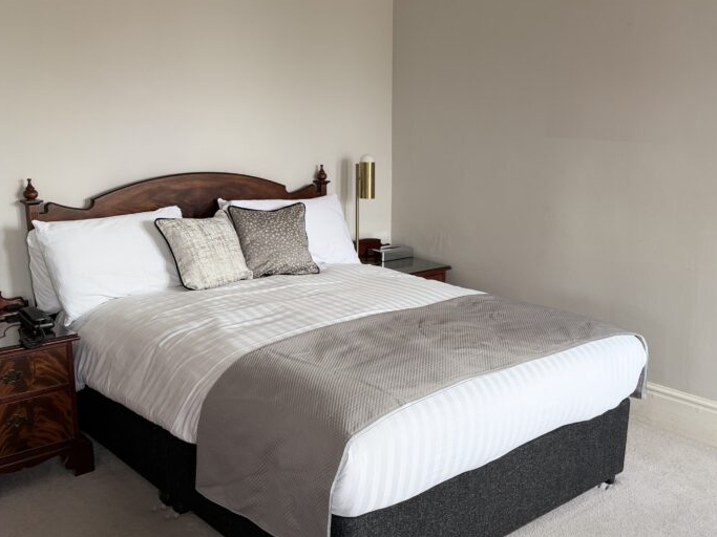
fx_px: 746
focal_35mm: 36
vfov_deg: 39.6
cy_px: 279
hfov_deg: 51.2
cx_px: 409
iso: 125
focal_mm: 6.76
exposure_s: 1/121
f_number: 1.78
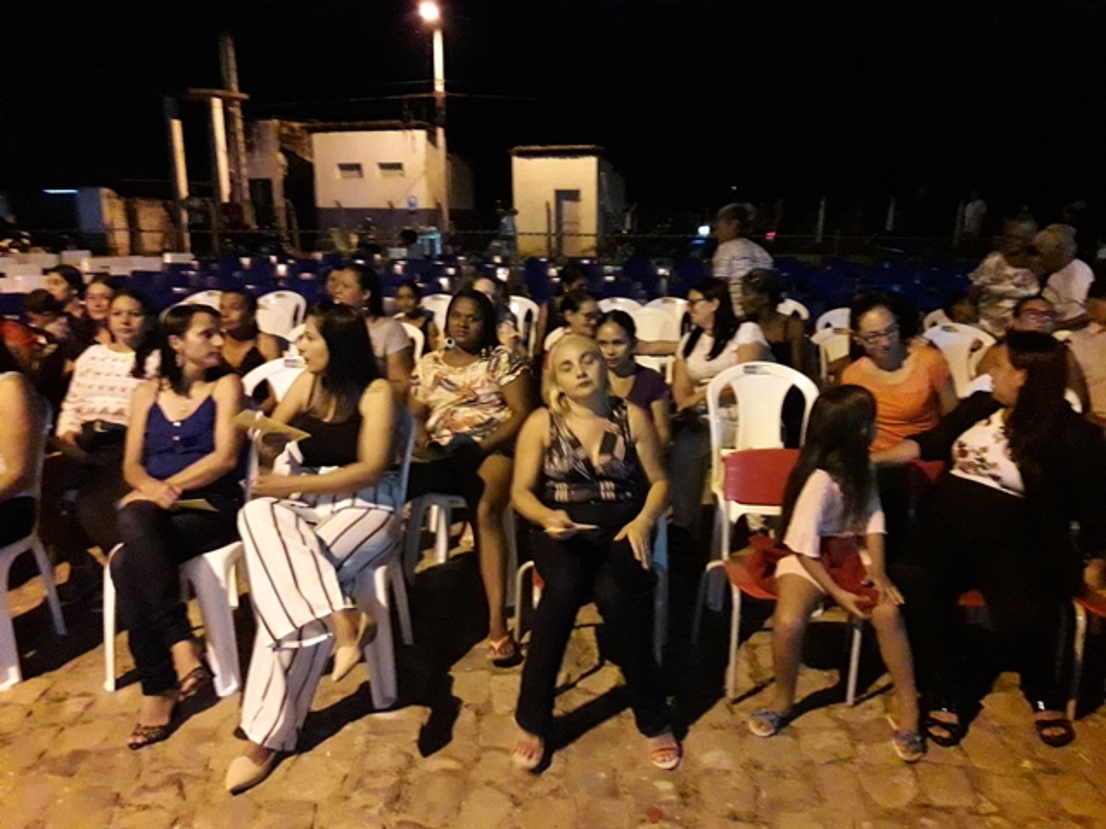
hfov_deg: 63.4
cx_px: 553
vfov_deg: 49.7
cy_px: 414
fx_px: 895
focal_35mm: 28
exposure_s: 1/15
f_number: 1.9
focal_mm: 3.7
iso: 800
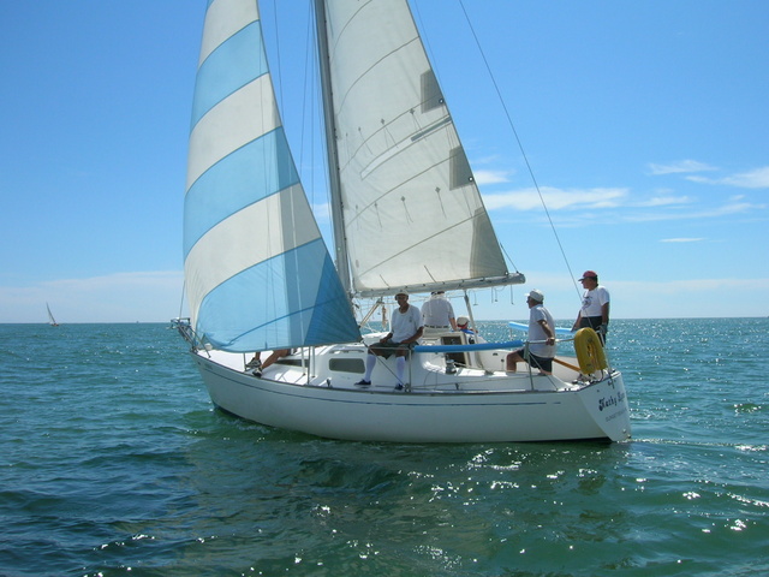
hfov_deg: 54.0
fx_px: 755
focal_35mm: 34
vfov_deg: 41.8
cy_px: 288
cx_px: 384
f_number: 4.9
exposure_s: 1/630
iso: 50
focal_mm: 5.7
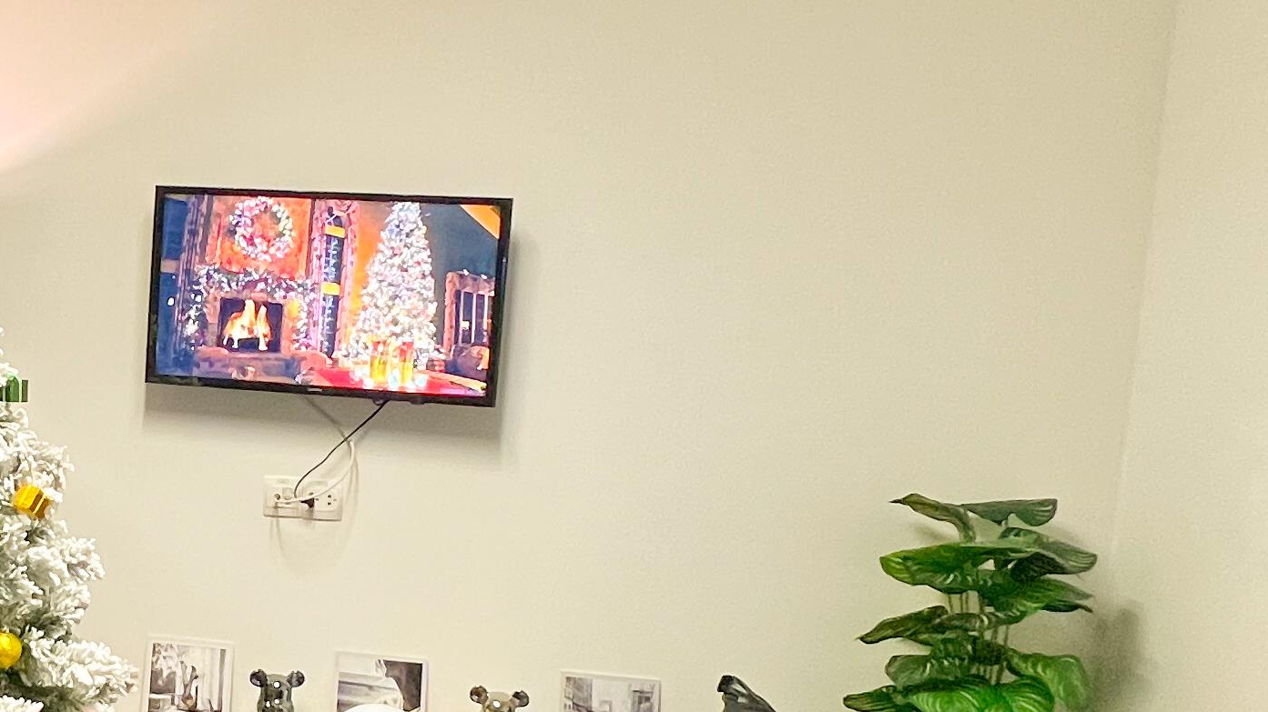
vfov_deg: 28.9
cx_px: 57
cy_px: 429
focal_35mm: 41
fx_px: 1378
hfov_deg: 43.7
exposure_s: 1/50
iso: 250
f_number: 1.8
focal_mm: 1.57
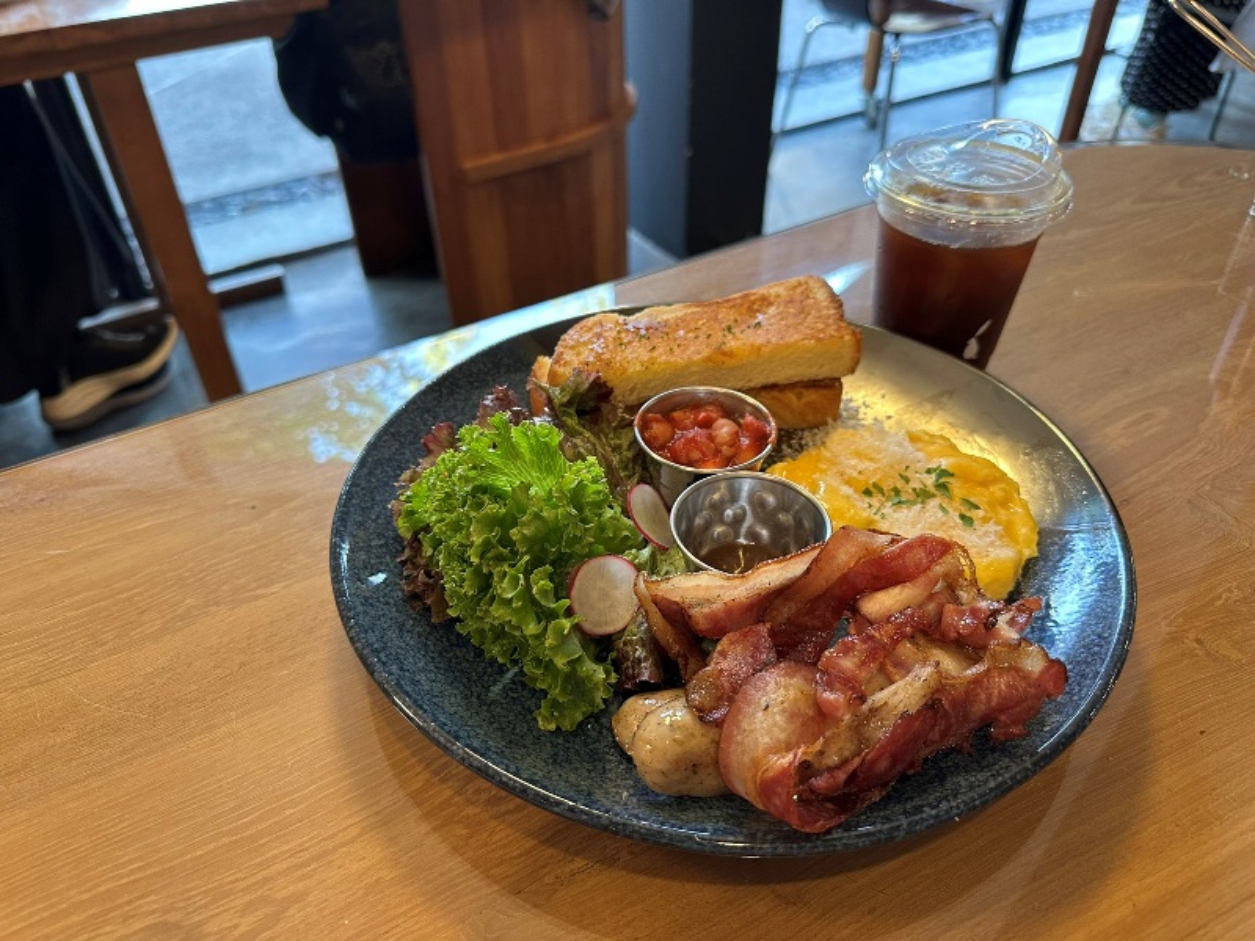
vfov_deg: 56.8
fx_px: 870
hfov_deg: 71.6
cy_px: 470
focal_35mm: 24
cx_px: 628
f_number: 1.78
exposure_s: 1/50
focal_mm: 6.86
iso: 250
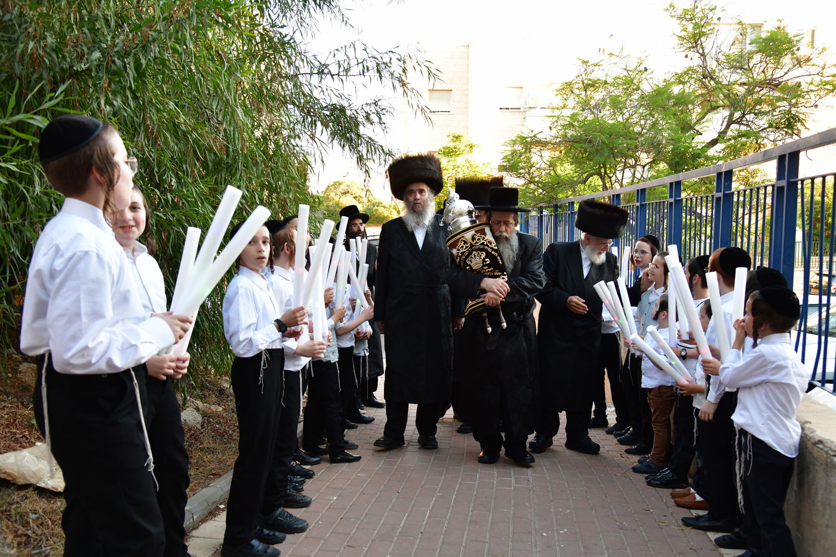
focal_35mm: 32
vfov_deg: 41.1
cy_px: 278
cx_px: 418
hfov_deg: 58.7
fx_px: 743
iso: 1250
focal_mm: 32
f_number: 5.6
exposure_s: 1/200
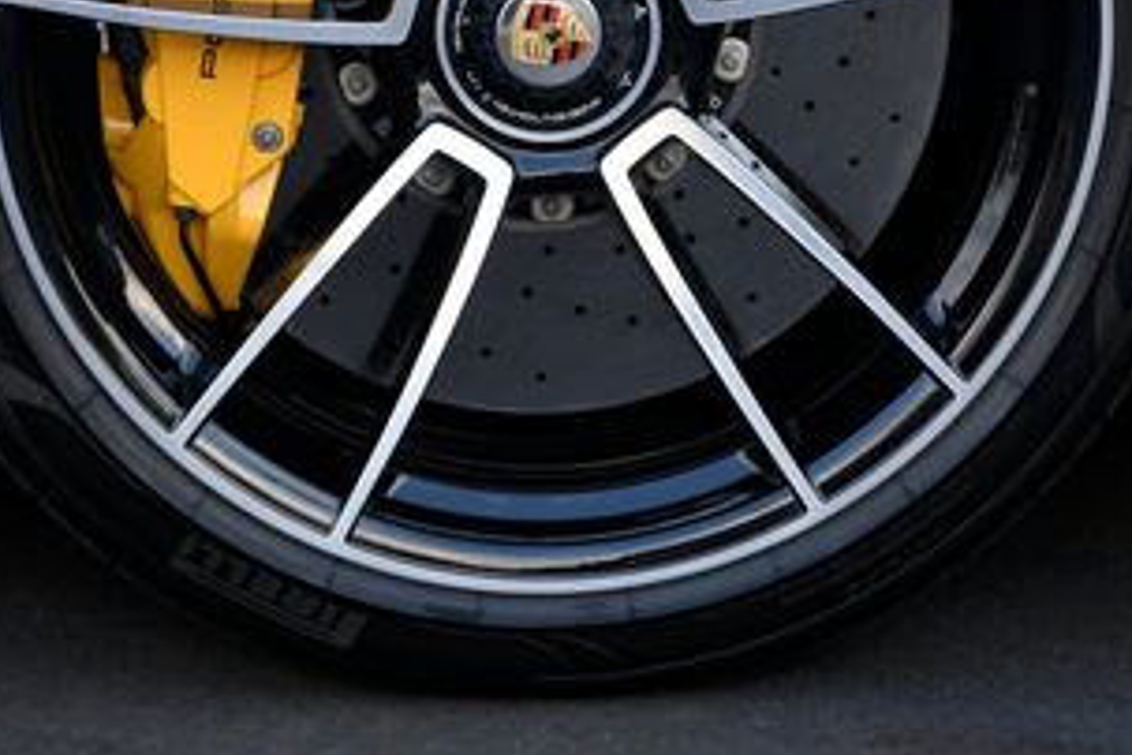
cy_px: -28
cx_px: 575
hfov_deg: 13.9
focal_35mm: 148
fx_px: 4653
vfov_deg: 9.2
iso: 400
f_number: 6.3
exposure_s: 1/160
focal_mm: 70
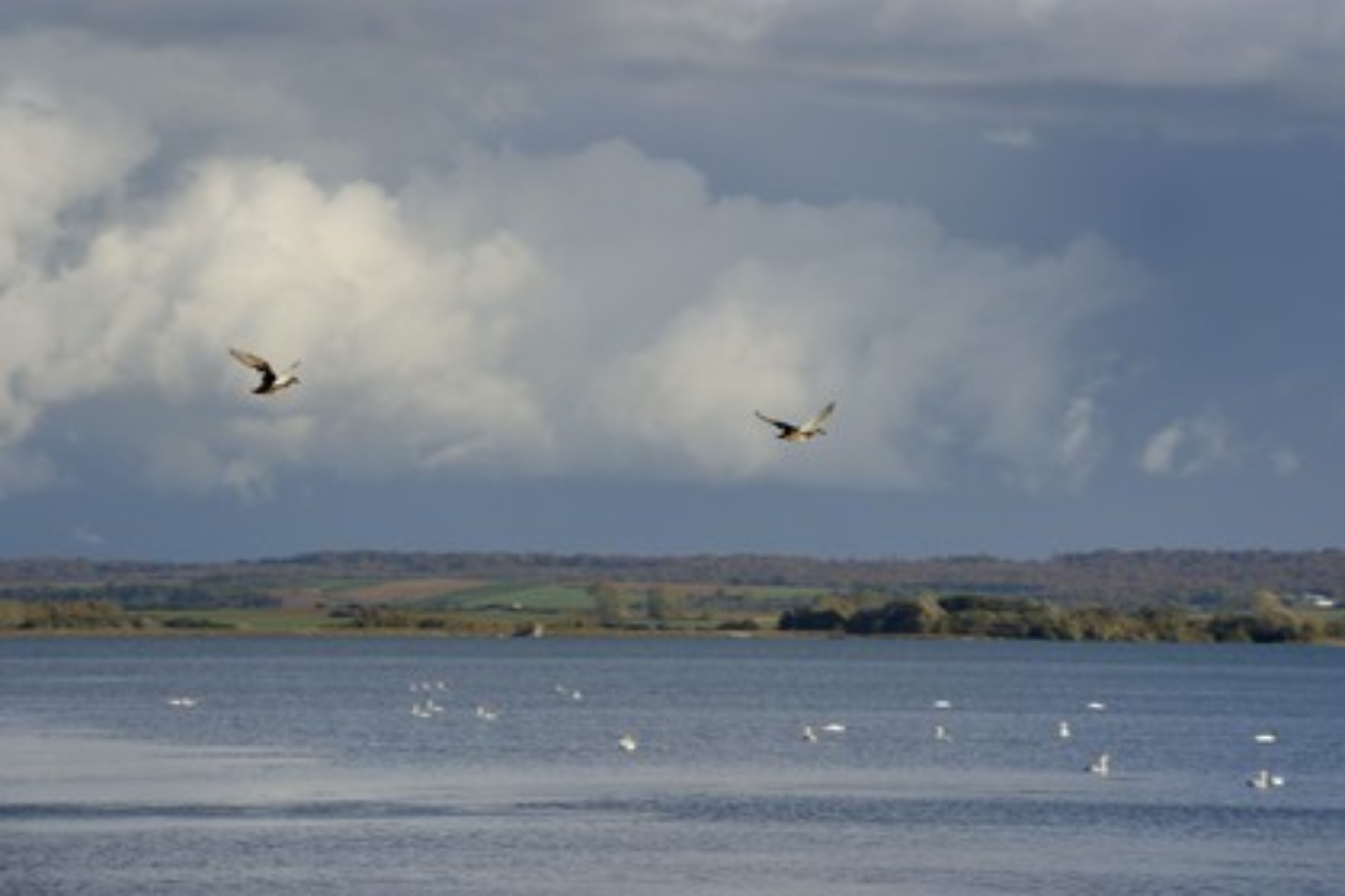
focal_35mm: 200
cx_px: 672
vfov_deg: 6.9
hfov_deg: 10.3
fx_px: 7472
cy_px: 448
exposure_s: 1/250
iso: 200
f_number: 16
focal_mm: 200
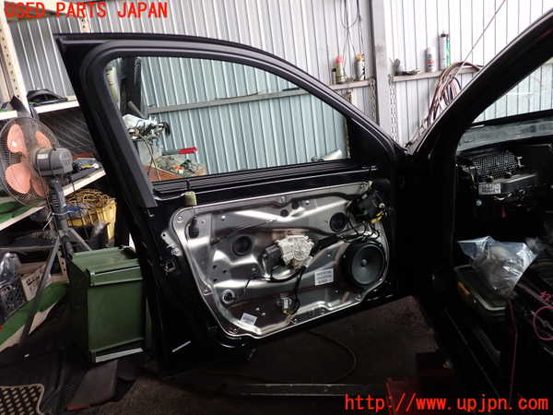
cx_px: 276
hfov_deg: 60.0
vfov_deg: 46.8
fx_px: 479
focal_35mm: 30
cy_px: 208
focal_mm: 5.4
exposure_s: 1/80
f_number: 2.3
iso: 100
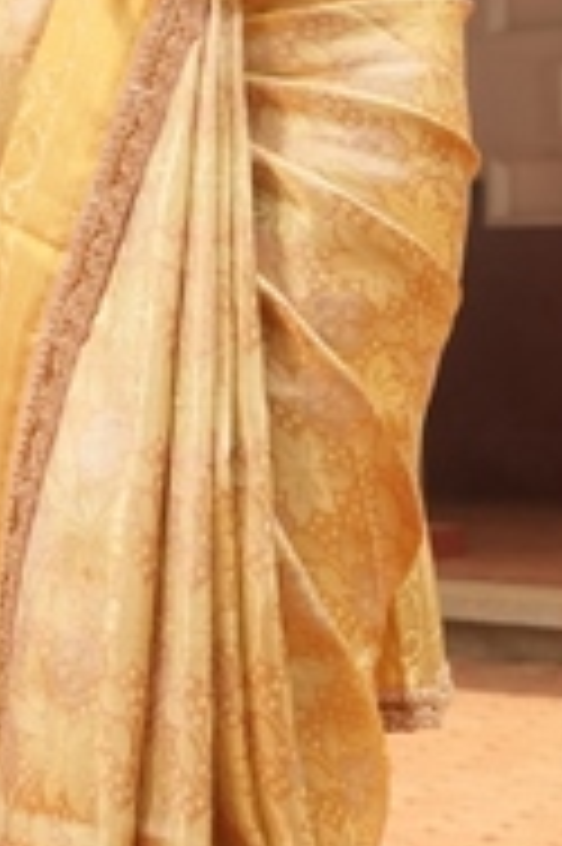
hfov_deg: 9.8
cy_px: 140
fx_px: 3270
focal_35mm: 139
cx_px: 126
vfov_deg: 14.6
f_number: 5
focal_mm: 34.1
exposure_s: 1/3200
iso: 1250
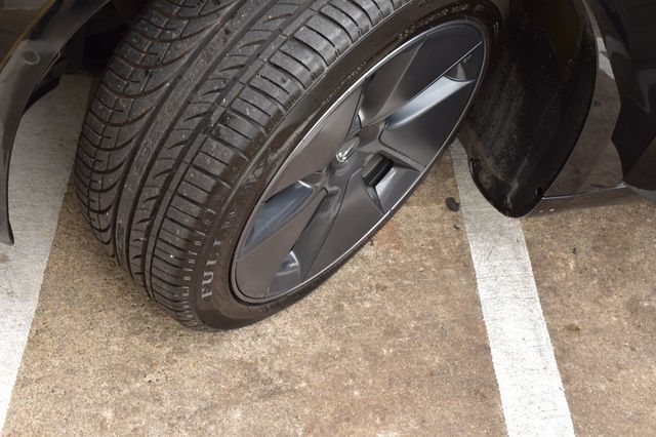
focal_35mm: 51
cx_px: 328
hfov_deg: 38.9
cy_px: 218
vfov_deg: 26.5
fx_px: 929
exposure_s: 1/20
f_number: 6.3
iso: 400
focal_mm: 34
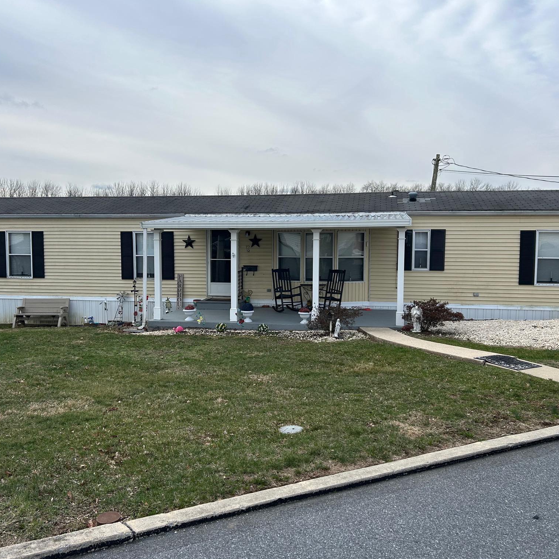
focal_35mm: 31
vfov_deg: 52.5
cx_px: 278
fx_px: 566
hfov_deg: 52.5
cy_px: 281
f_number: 1.5
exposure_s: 1/4630
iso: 50
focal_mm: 5.7
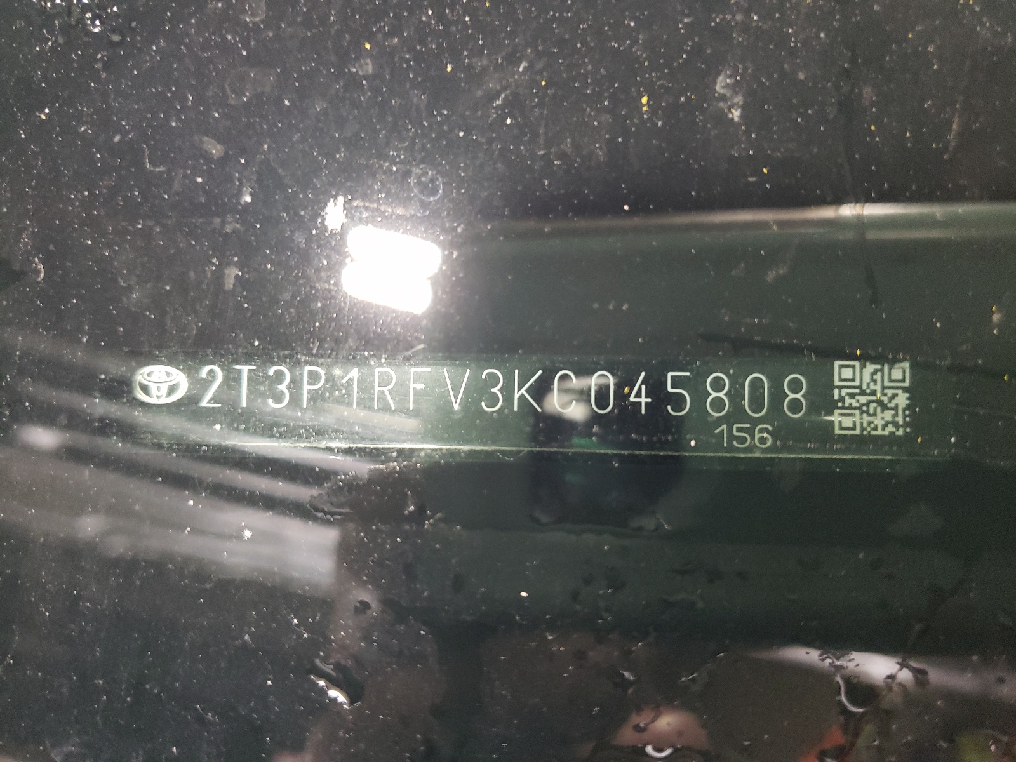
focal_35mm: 26
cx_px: 508
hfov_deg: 67.3
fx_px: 763
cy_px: 381
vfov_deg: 53.1
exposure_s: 1/30
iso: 301
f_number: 1.5
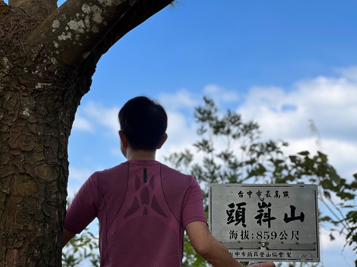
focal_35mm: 77
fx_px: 794
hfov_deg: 25.3
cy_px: 134
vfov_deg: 19.1
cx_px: 178
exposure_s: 1/525
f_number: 2.8
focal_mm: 9
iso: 32
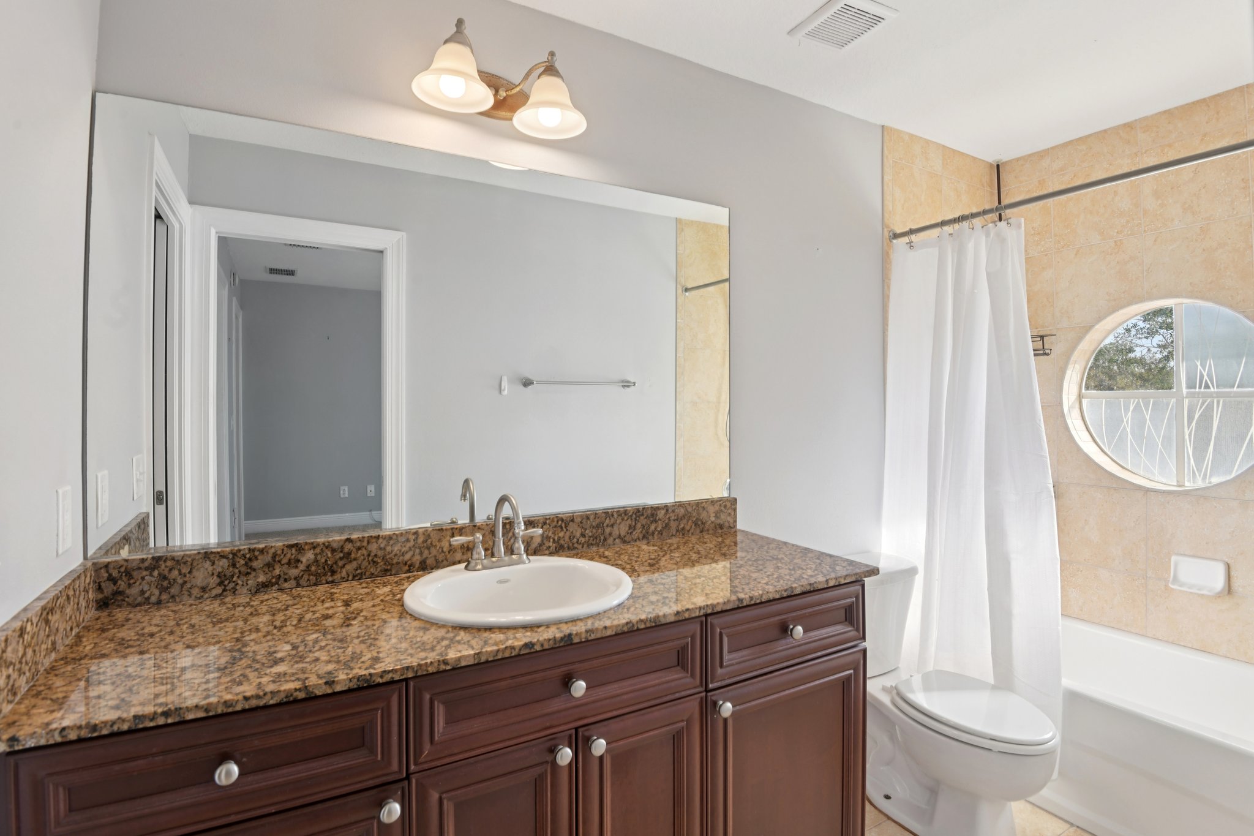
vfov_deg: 70.4
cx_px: 627
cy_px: 418
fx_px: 592
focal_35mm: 17
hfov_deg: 93.3
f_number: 8
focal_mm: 17
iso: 400
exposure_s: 1/80
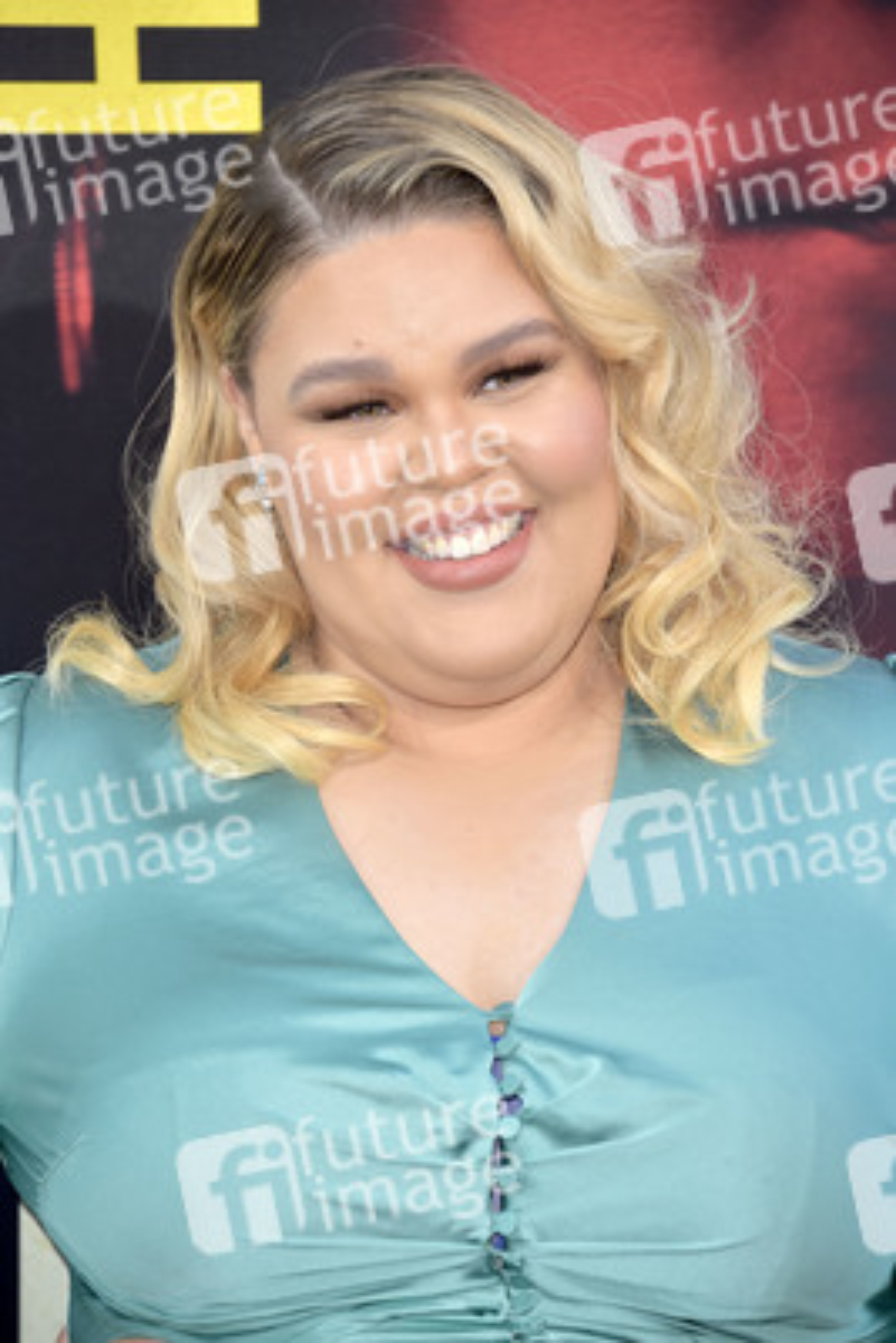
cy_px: 672
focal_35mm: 210
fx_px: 7833
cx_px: 448
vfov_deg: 9.8
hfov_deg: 6.5
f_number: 7.1
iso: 320
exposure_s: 1/250
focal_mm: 210
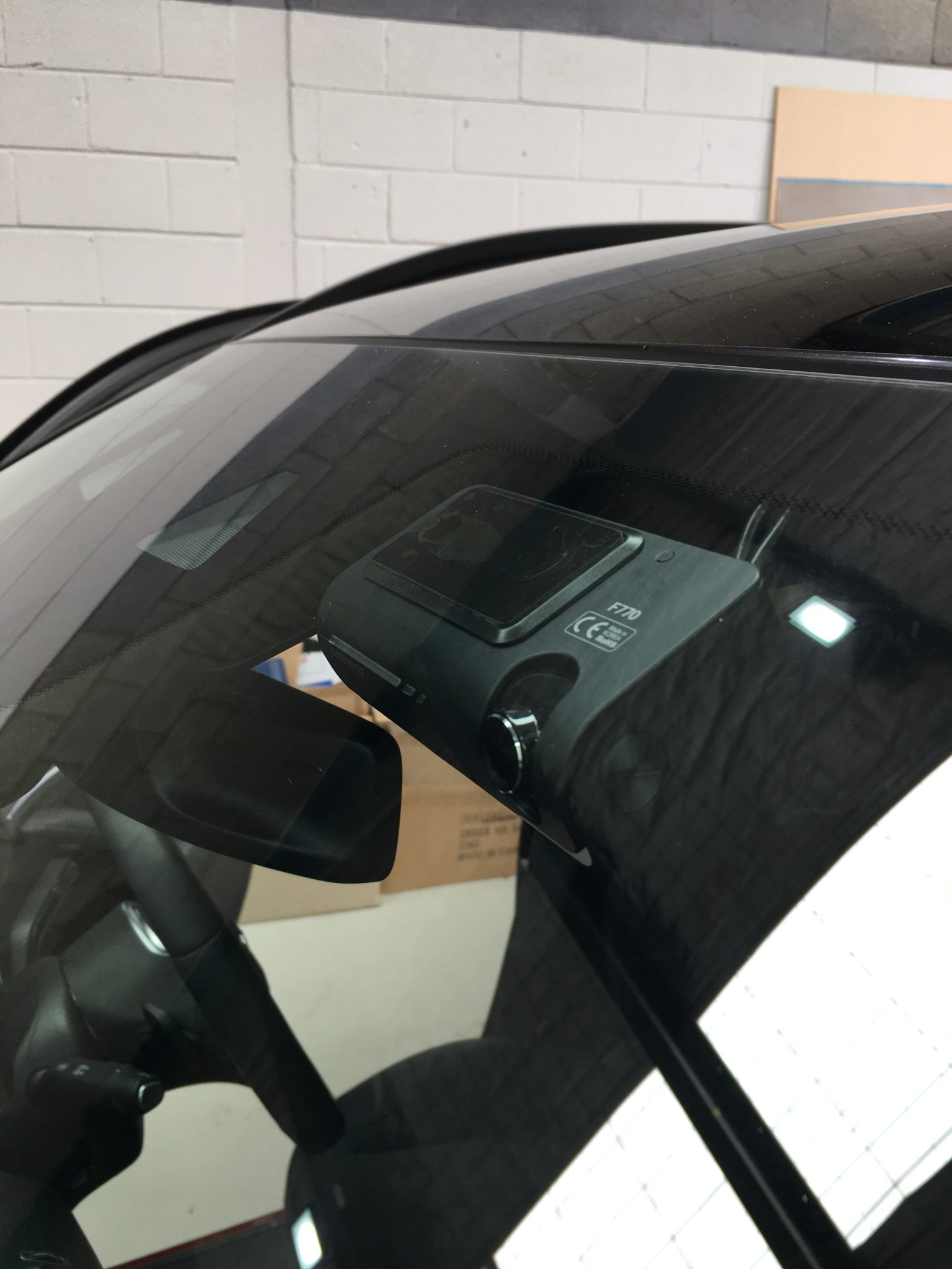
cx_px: 476
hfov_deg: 48.2
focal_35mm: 29
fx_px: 1063
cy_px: 634
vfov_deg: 61.7
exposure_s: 1/50
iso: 32
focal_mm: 4.15
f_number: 2.2
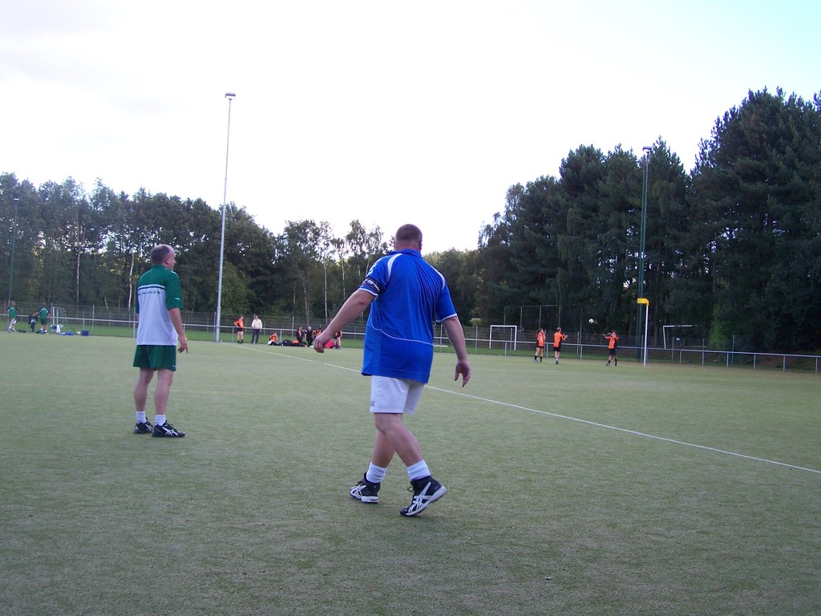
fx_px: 1020
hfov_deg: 43.9
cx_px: 410
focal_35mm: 43
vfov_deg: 33.6
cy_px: 308
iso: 64
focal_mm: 7.1
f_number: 2.9
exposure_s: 1/160
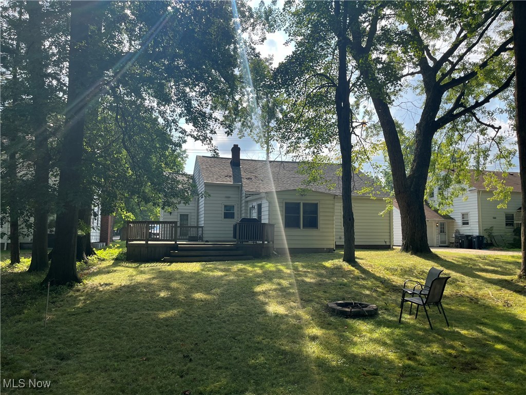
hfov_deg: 67.3
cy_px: 198
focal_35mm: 26
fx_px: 395
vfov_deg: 53.1
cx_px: 263
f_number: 1.6
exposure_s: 1/1477
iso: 50
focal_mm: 5.1
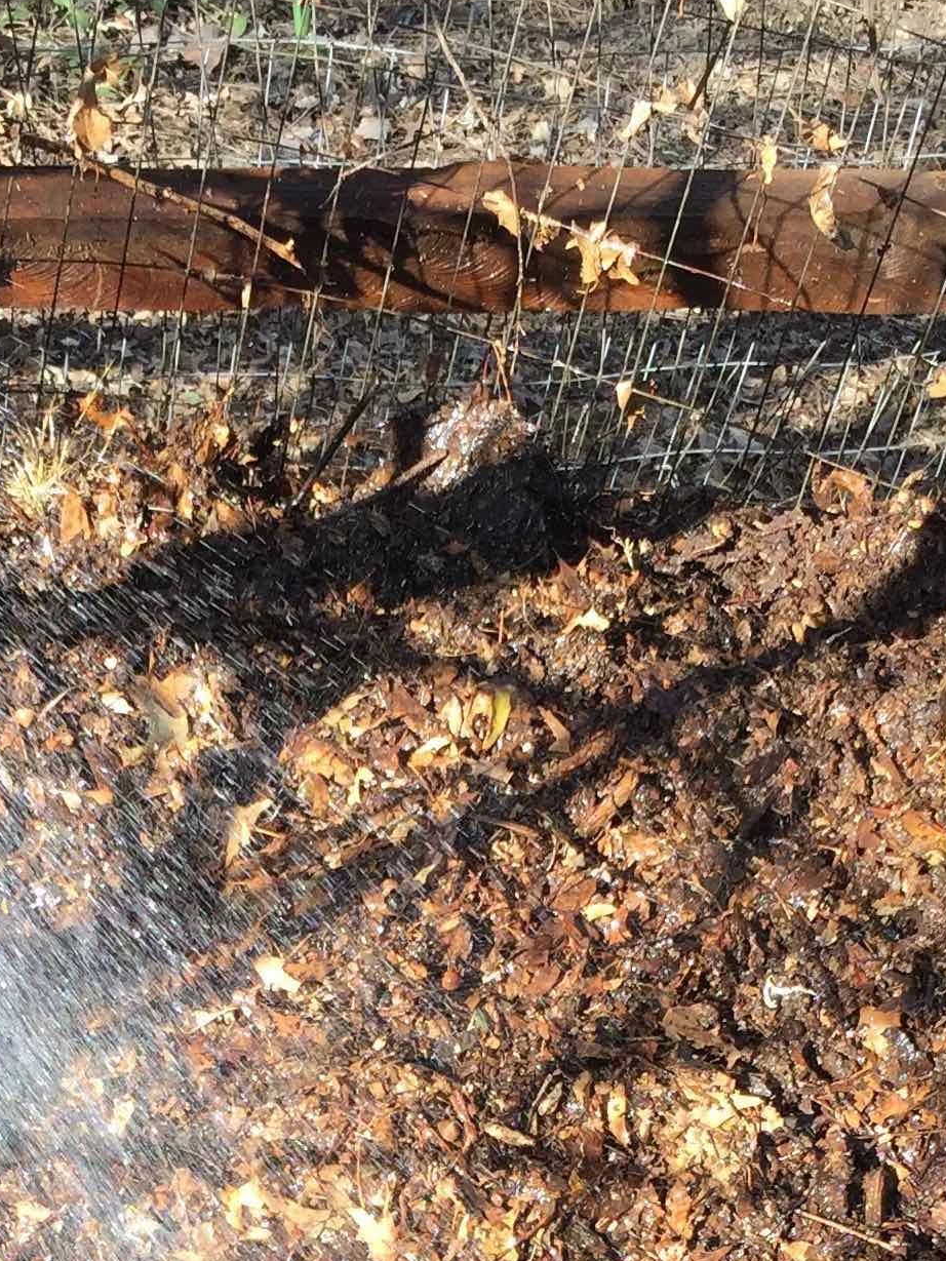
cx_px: 324
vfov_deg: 23.7
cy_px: 1397
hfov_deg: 19.1
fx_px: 2805
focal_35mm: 77
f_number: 2.2
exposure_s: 1/282
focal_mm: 4.15
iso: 32
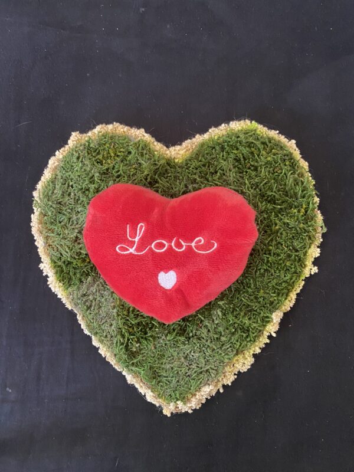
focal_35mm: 26
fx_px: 355
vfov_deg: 67.3
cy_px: 236
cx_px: 177
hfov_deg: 53.1
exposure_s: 1/38
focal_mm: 4.25
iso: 640
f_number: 1.8
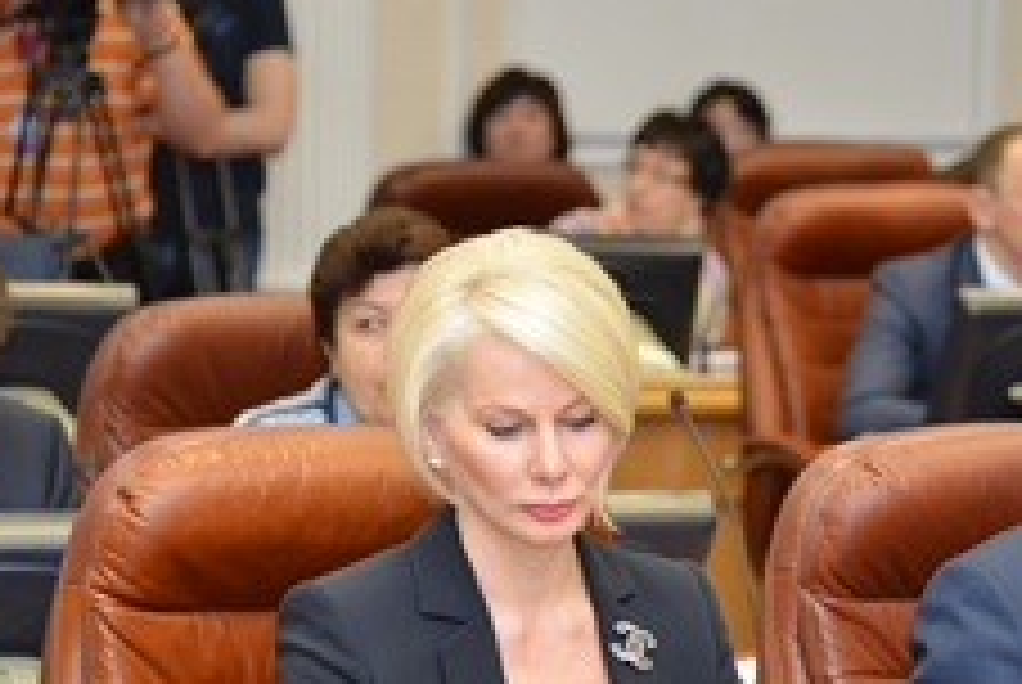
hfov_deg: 11.3
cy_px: 486
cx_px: 806
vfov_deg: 7.6
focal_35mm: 181
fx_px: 5145
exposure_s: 1/60
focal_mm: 98
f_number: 4
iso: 500
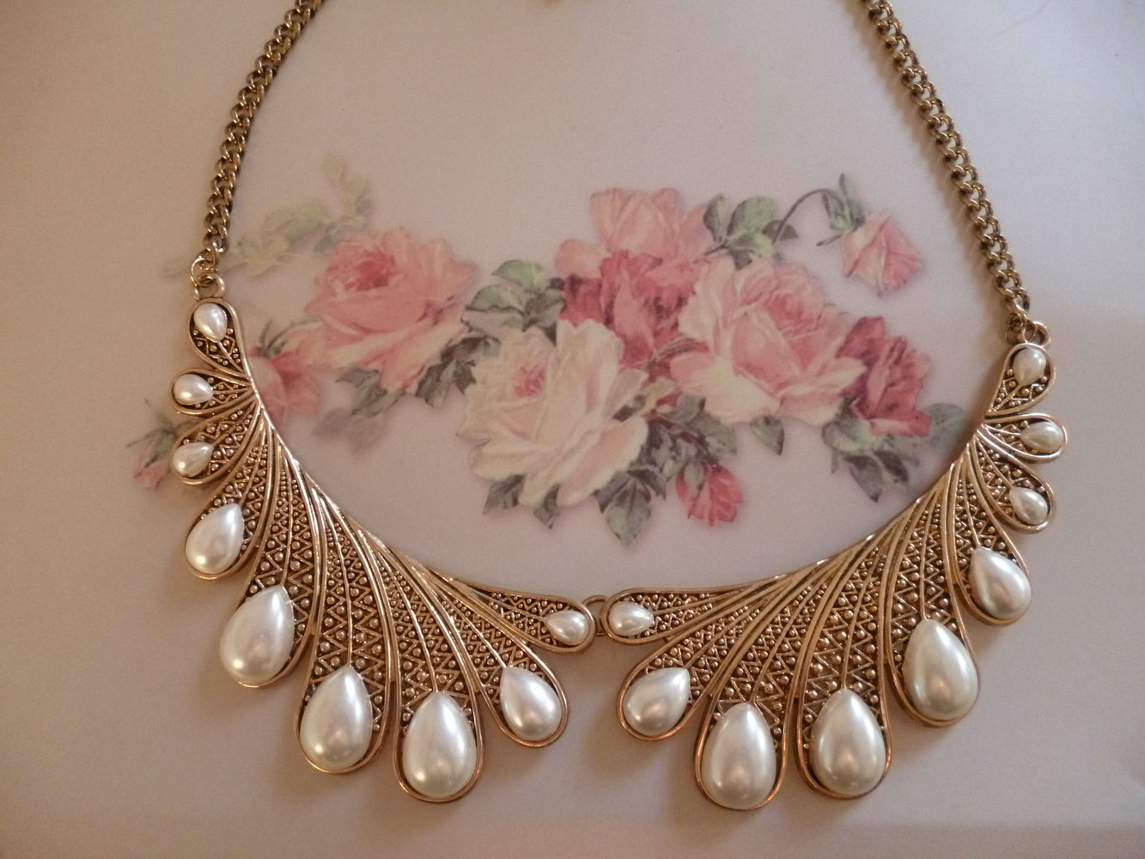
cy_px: 430
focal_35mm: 28
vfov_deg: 49.8
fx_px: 926
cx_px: 572
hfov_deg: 63.4
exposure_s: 1/60
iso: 400
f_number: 3.1
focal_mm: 5
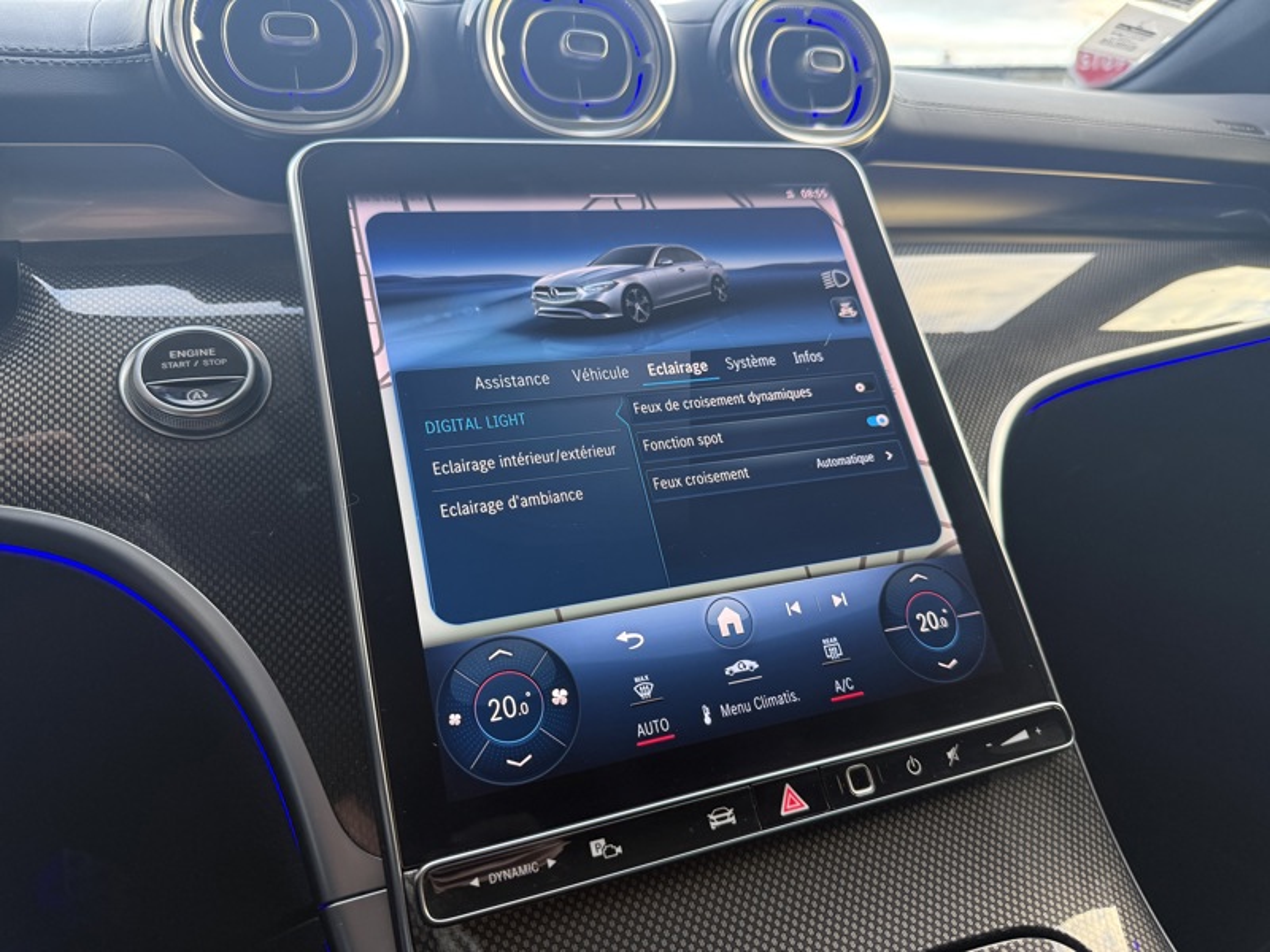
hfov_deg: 71.6
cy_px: 476
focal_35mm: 24
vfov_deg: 56.8
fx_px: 881
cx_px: 635
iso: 200
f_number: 1.78
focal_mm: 6.76
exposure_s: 1/65
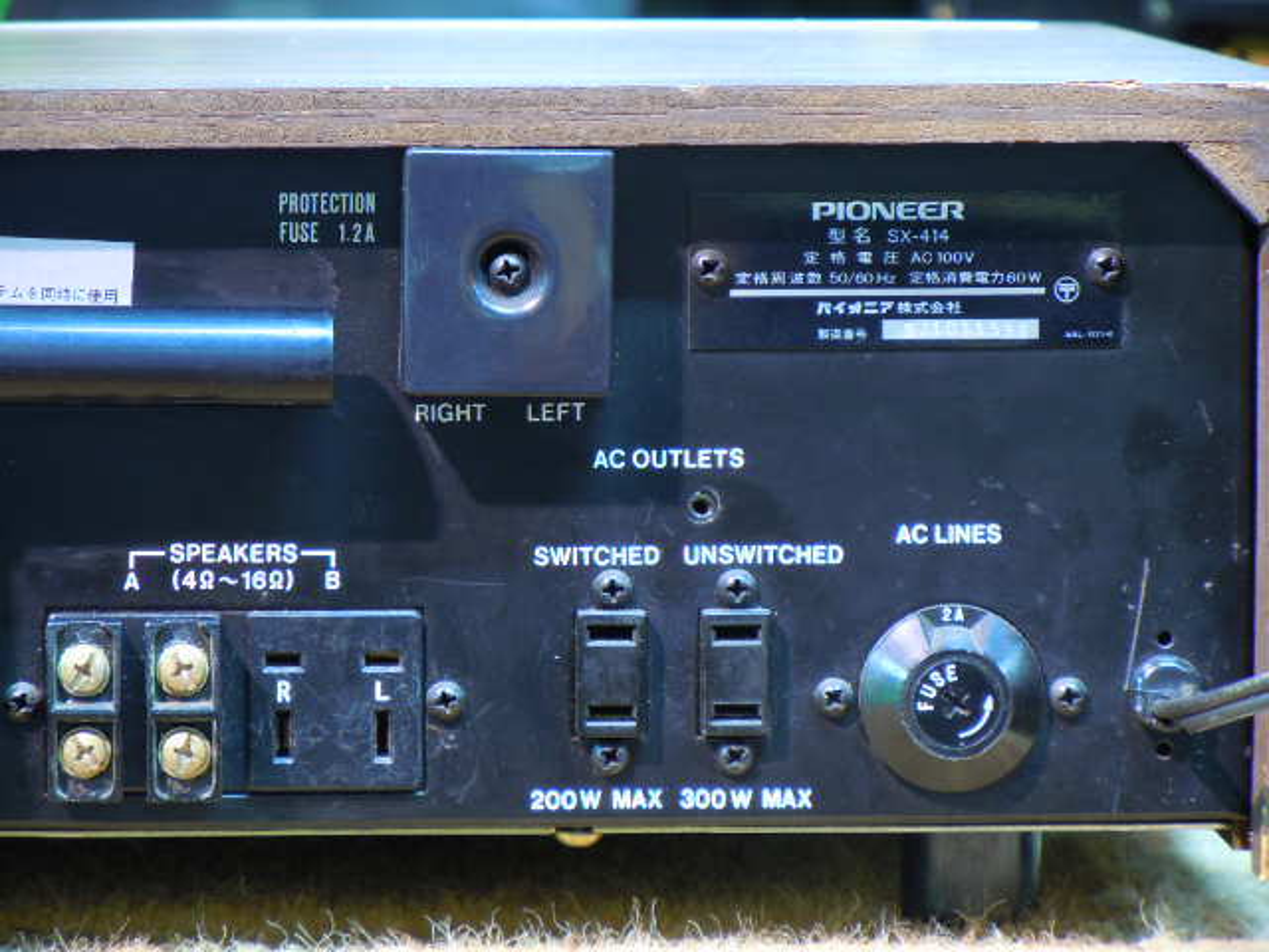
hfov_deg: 9.9
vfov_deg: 7.4
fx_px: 7332
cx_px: 634
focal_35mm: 200
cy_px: 476
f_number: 4.7
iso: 100
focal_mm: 36
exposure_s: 1.6
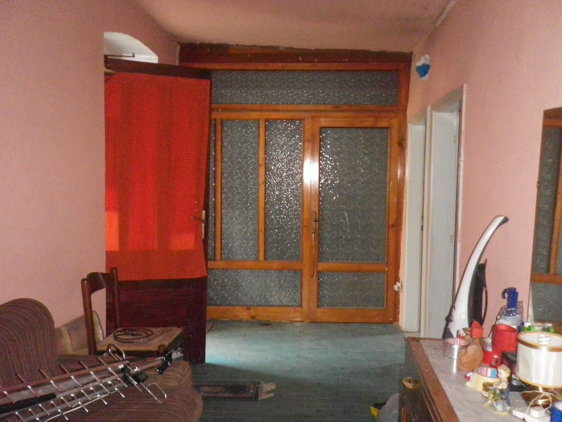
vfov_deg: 40.7
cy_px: 211
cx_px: 281
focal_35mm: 35
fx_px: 568
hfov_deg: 52.6
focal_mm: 6.2
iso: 640
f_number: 3.8
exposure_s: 1/60
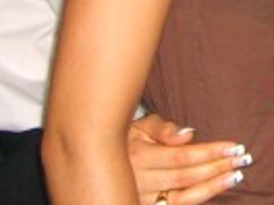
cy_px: -137
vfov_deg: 8.3
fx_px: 1369
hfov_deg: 10.6
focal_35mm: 173
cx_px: 515
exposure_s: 1/60
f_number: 2.8
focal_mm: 7.9
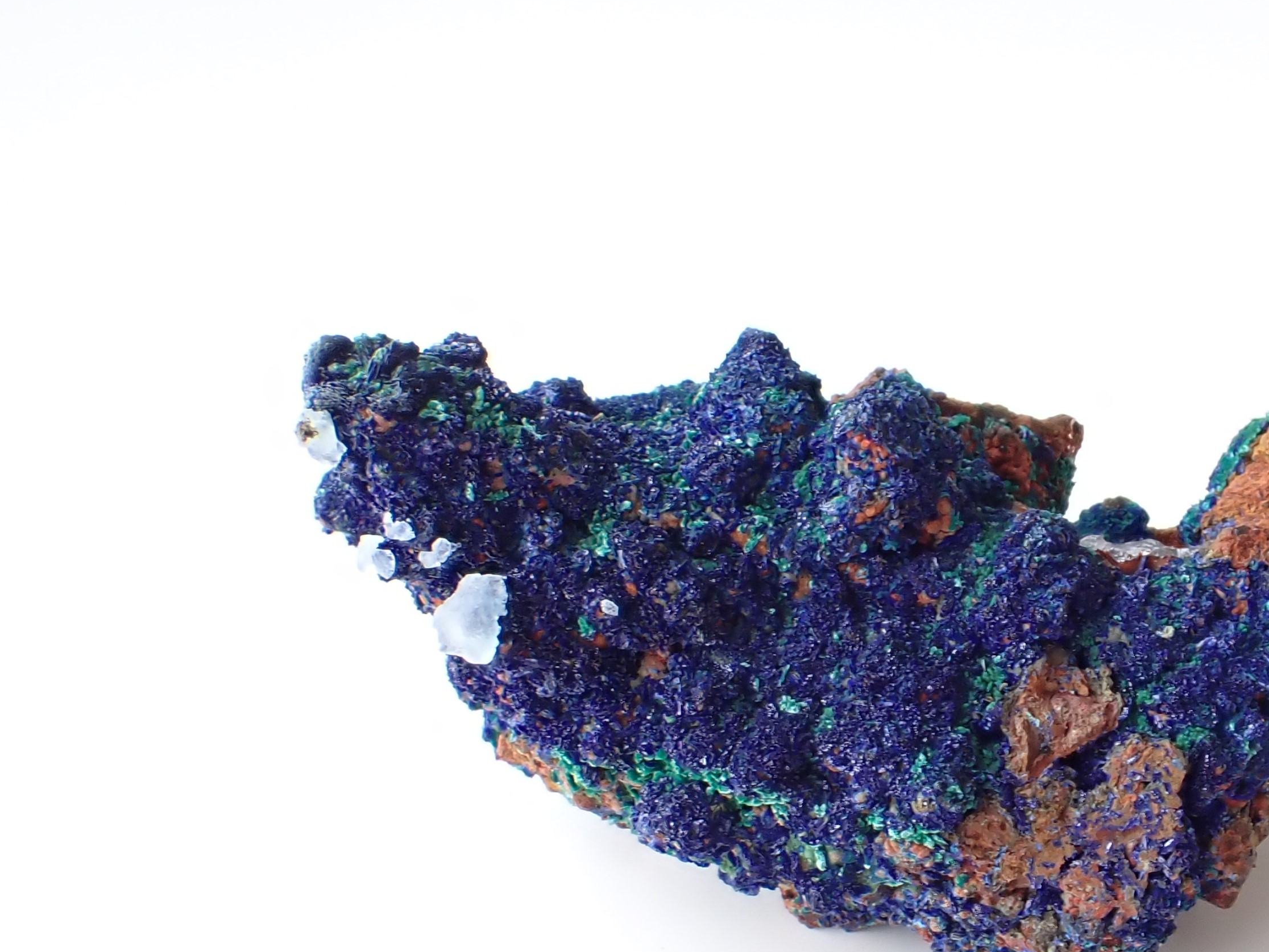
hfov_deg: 42.3
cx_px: 863
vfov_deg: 32.5
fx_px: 1613
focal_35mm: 44
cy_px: 671
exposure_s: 1/125
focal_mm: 5.4
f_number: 3.2
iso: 160
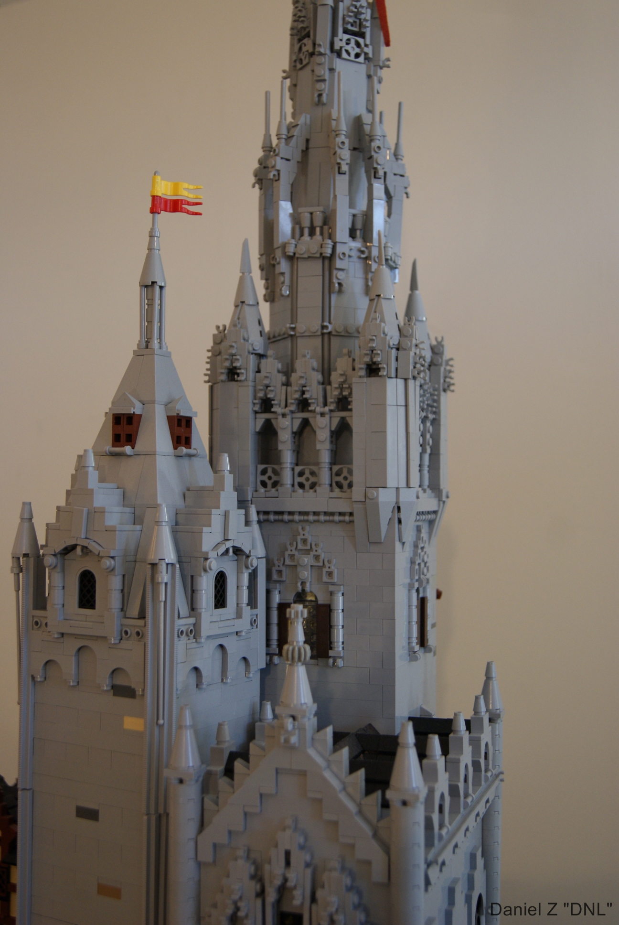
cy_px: 462
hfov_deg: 32.0
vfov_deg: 46.3
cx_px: 310
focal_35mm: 42
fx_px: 1080
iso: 320
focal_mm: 28
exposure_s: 1/50
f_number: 4.5
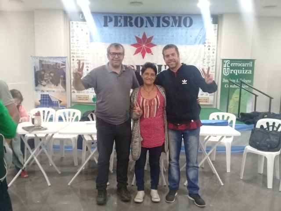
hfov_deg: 58.4
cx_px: 140
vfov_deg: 45.4
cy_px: 106
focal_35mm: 31
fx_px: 252
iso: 250
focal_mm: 3.3
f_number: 2.2
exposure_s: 1/15
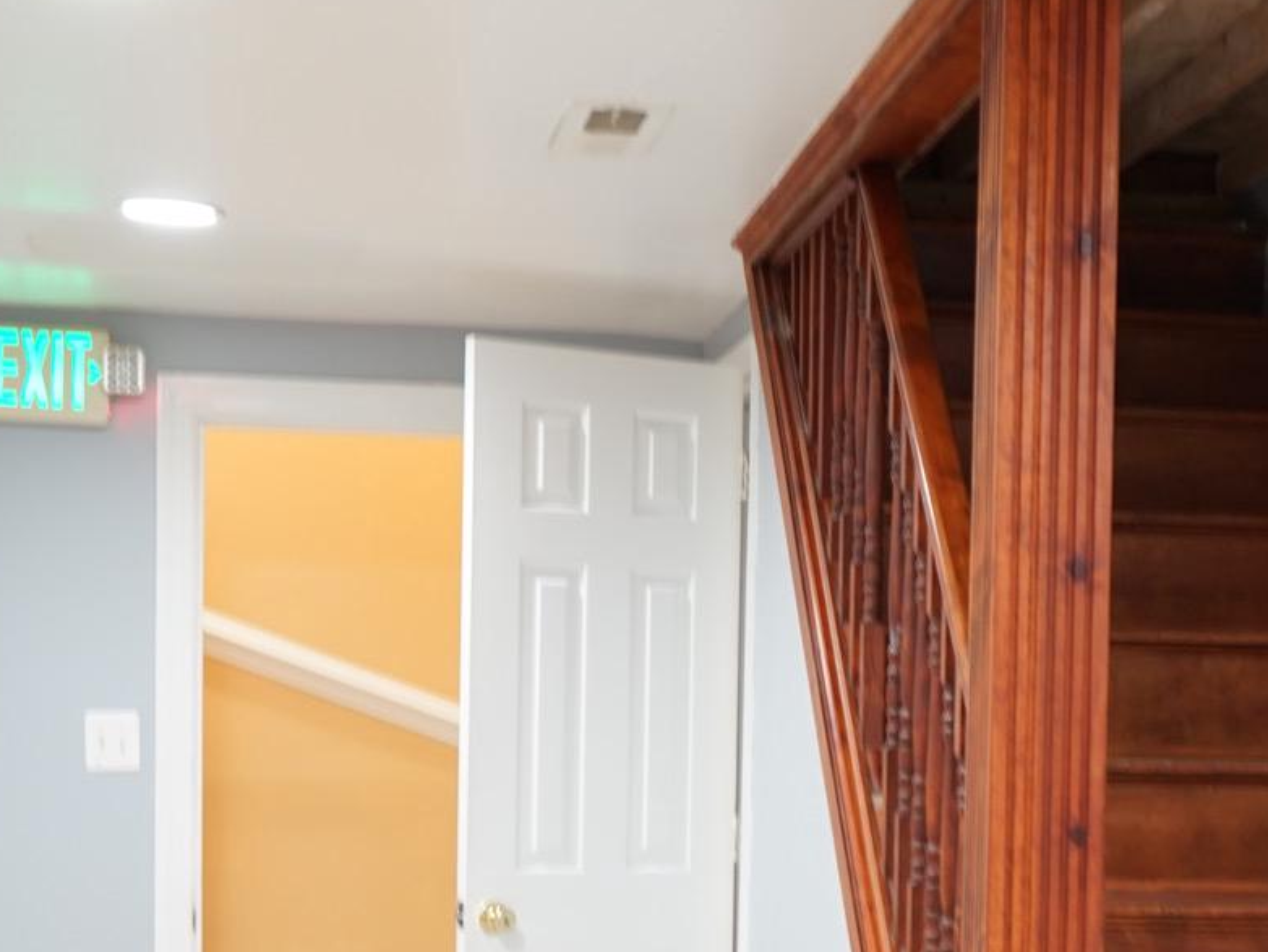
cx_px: 833
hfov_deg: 26.5
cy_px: 906
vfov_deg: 19.7
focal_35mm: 73
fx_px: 2675
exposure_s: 1/8
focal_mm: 29
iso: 400
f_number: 3.5
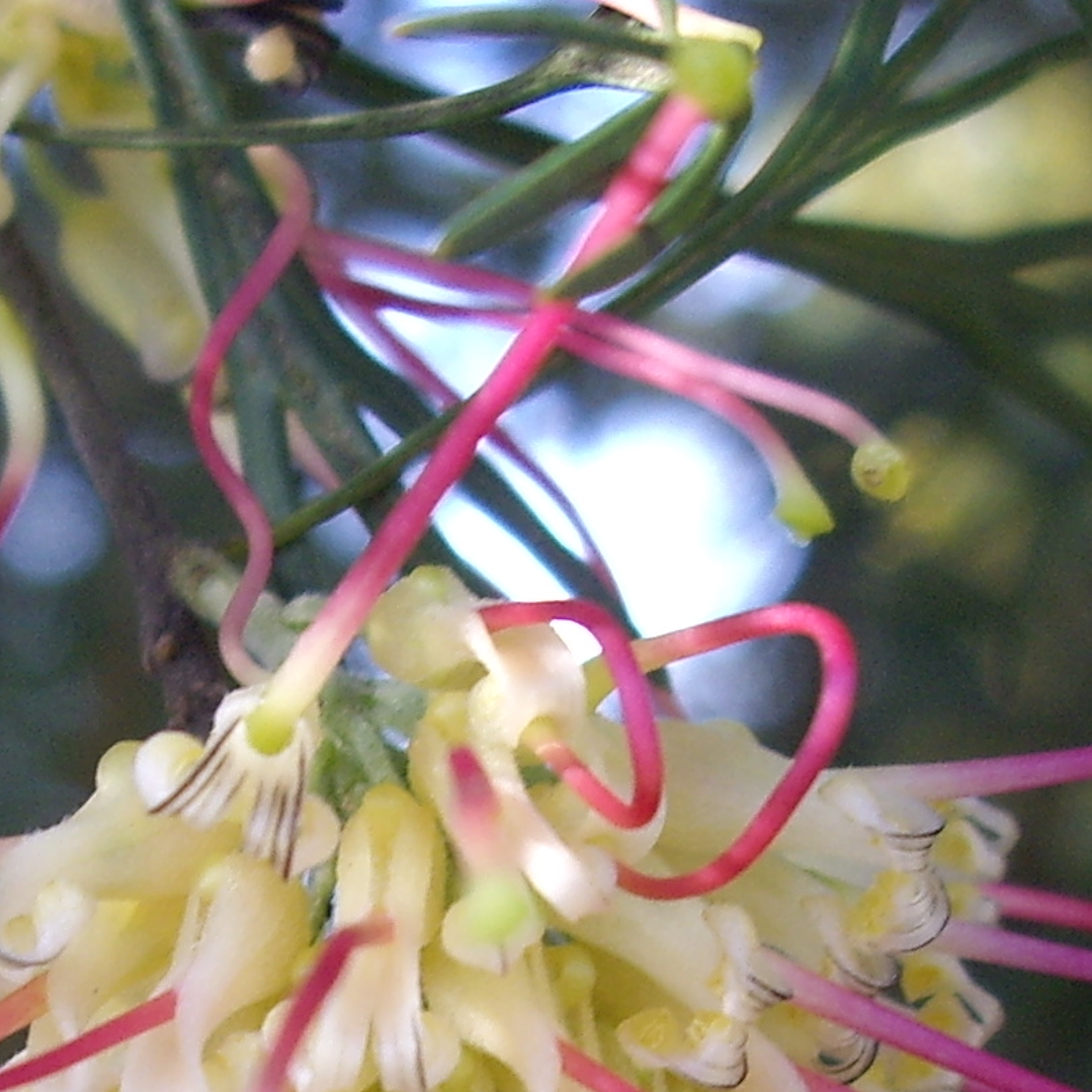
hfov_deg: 12.8
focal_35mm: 136
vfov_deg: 12.6
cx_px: 411
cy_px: 1168
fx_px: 4854
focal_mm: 7.9
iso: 100
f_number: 2.8
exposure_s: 1/80
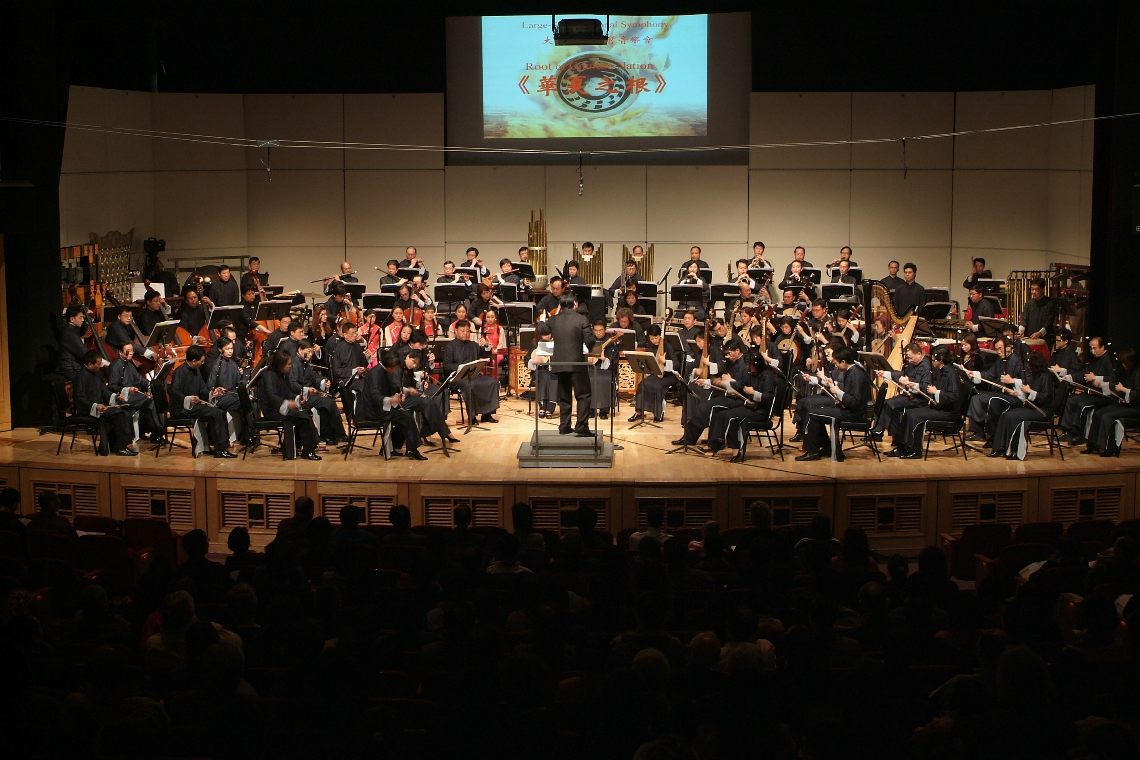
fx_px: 1678
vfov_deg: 25.5
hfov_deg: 37.5
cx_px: 570
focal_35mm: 53
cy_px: 380
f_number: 6.7
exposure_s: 1/20
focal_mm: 35
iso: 800
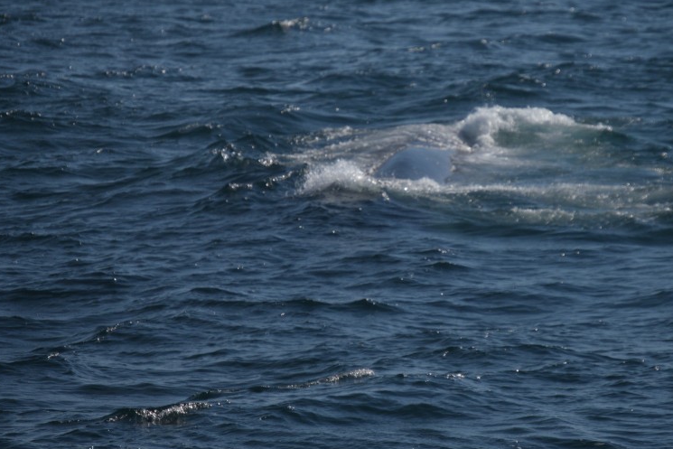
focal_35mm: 435
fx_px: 8133
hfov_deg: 4.7
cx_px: 422
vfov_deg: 3.2
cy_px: 161
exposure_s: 1/4000
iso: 200
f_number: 5.6
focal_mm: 200
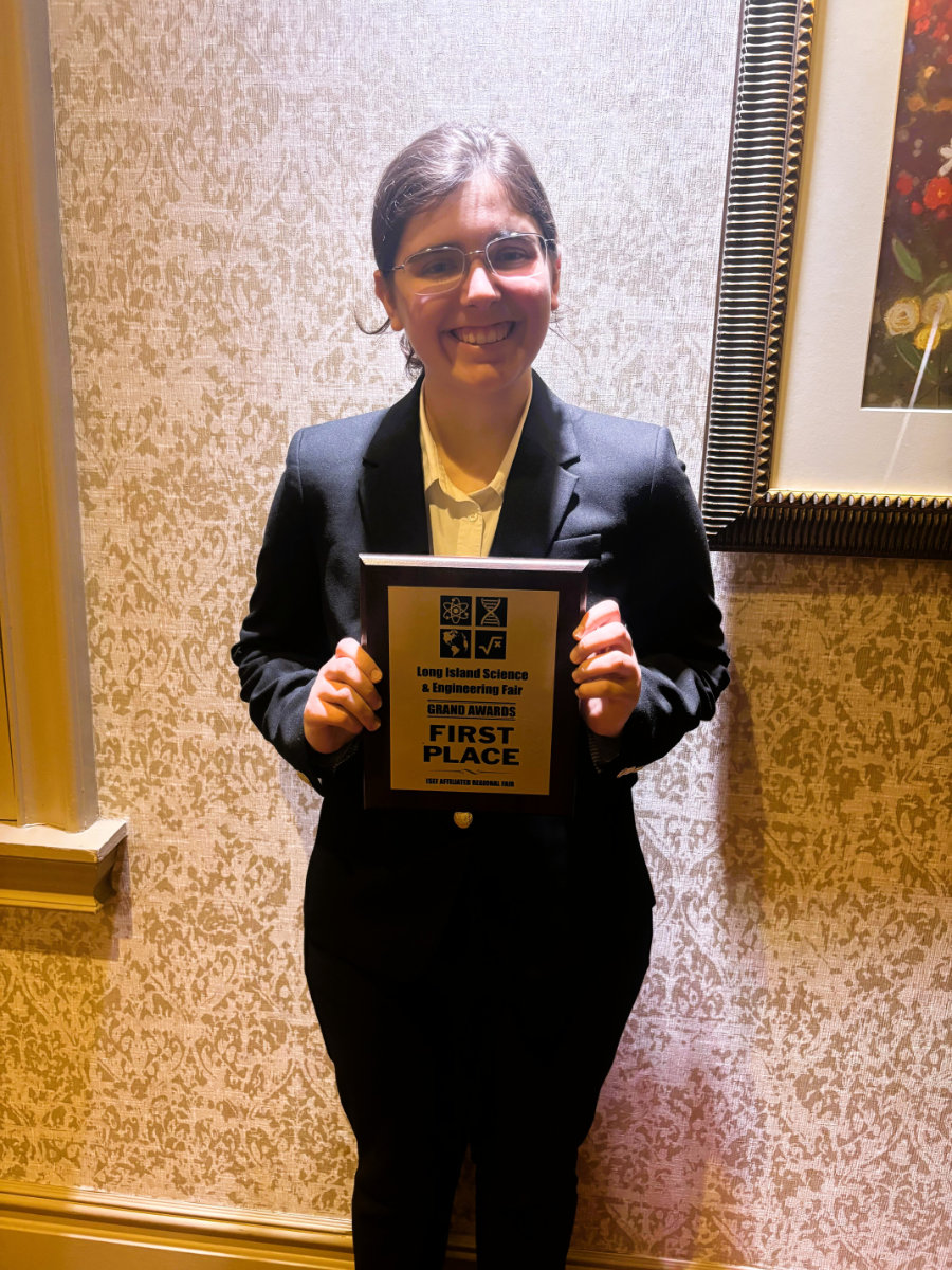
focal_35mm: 26
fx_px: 953
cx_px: 476
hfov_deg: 53.1
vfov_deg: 67.3
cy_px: 635
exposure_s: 1/59
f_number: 1.6
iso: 250
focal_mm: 6
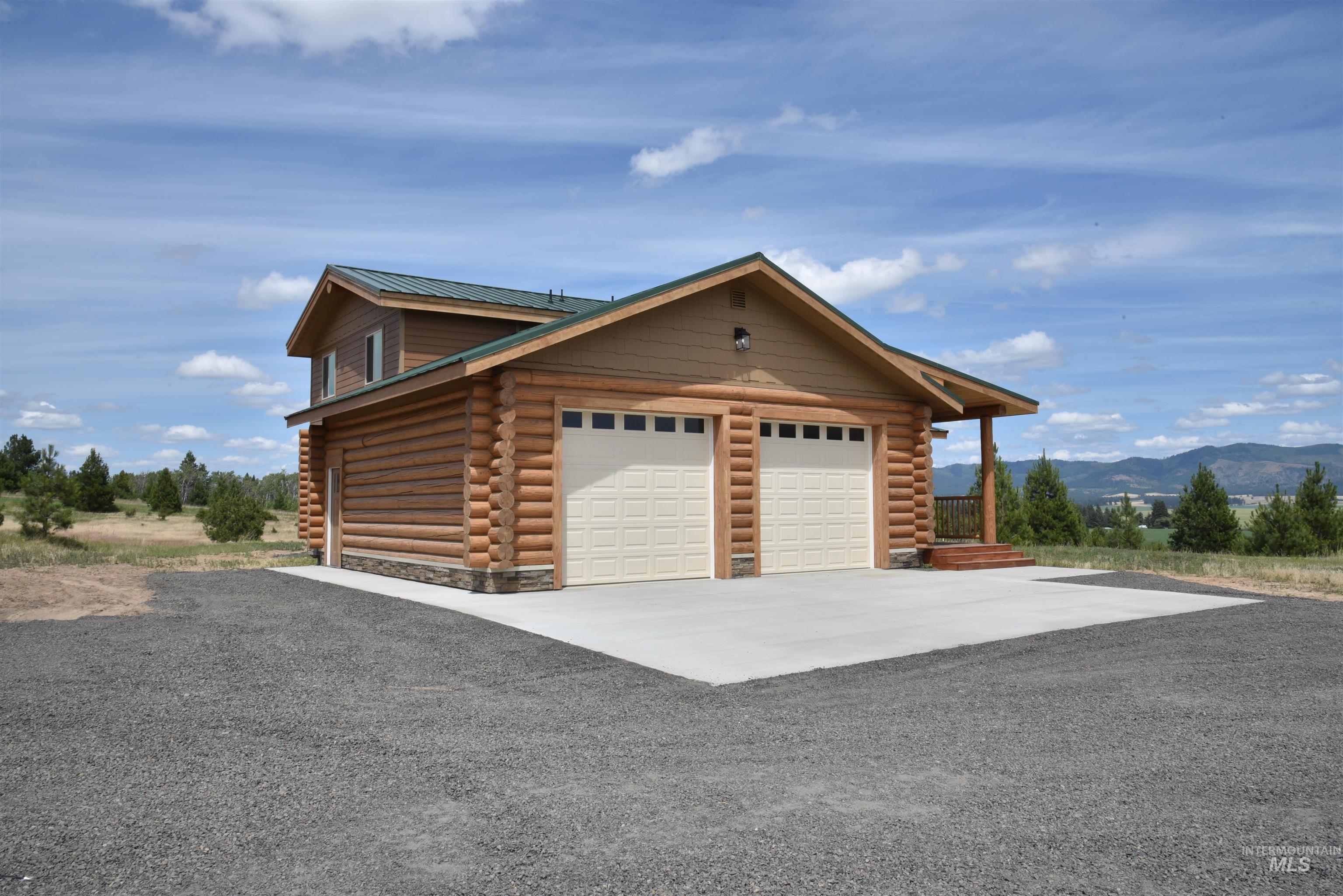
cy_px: 448
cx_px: 672
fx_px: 896
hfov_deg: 73.7
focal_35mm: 24
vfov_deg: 53.2
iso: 200
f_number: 22
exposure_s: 1/125
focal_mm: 24
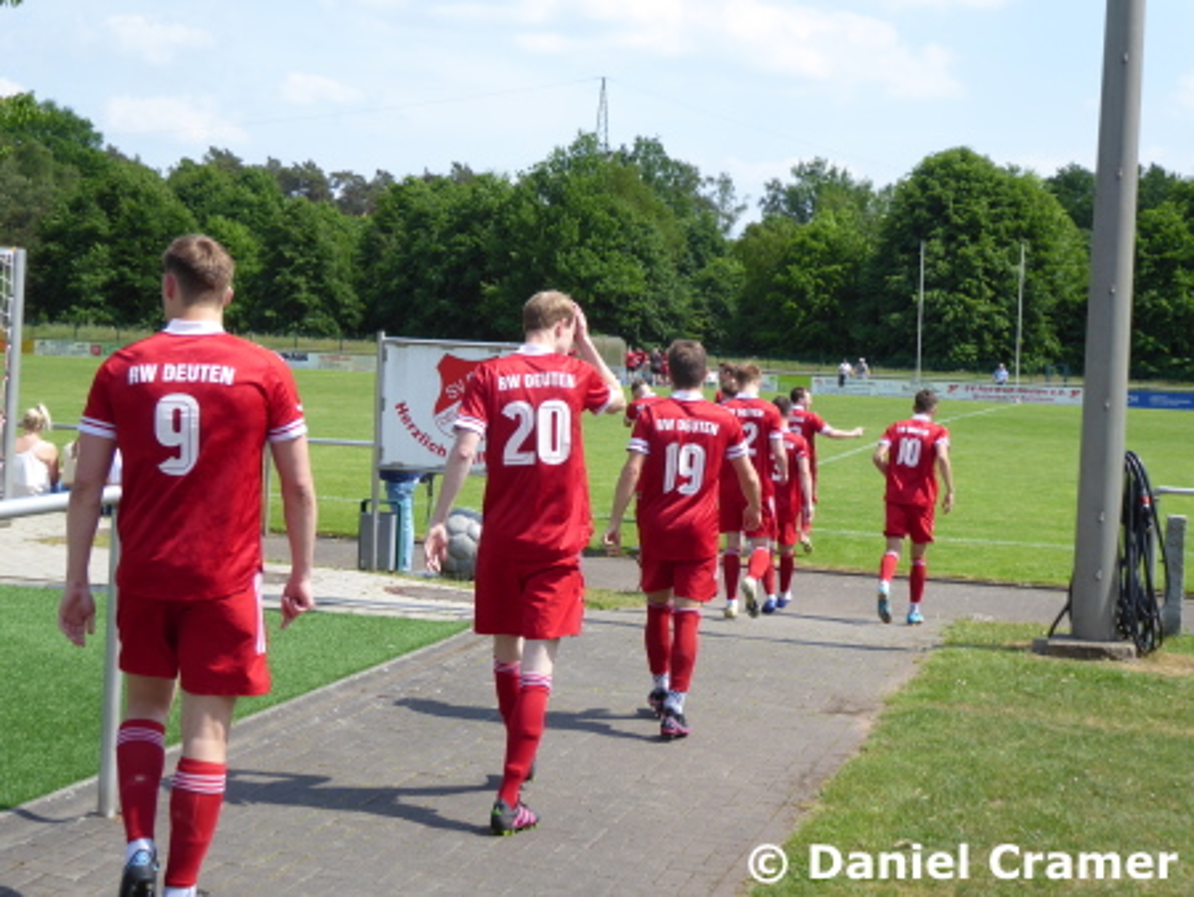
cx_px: 597
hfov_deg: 33.8
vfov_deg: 25.7
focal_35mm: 57
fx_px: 1967
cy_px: 448
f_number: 4.2
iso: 80
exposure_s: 1/400
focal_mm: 10.3
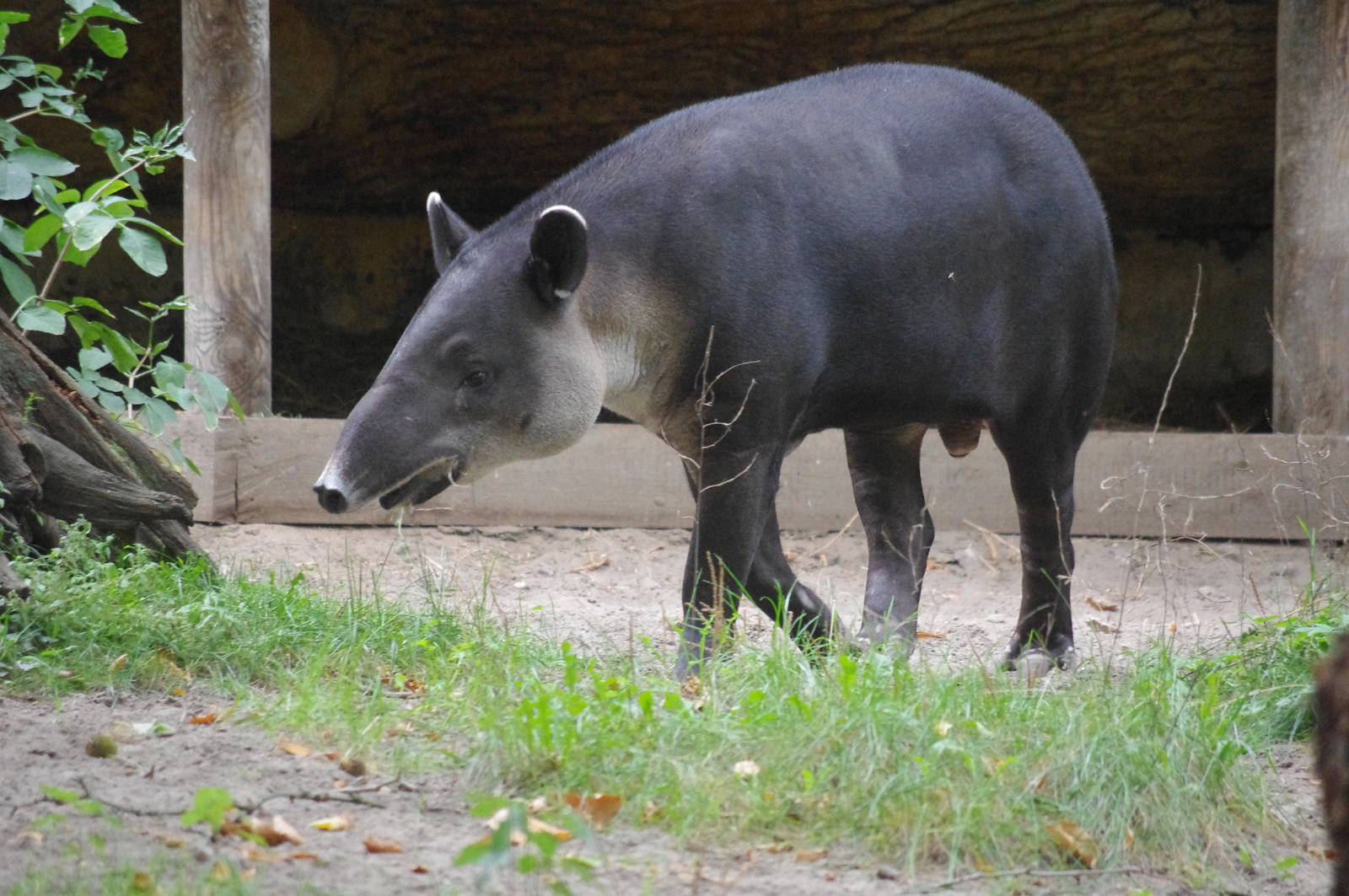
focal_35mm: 300
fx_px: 11229
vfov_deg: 4.6
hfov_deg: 6.9
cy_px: 448
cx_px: 674
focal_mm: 200
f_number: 5.6
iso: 3200
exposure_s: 1/250
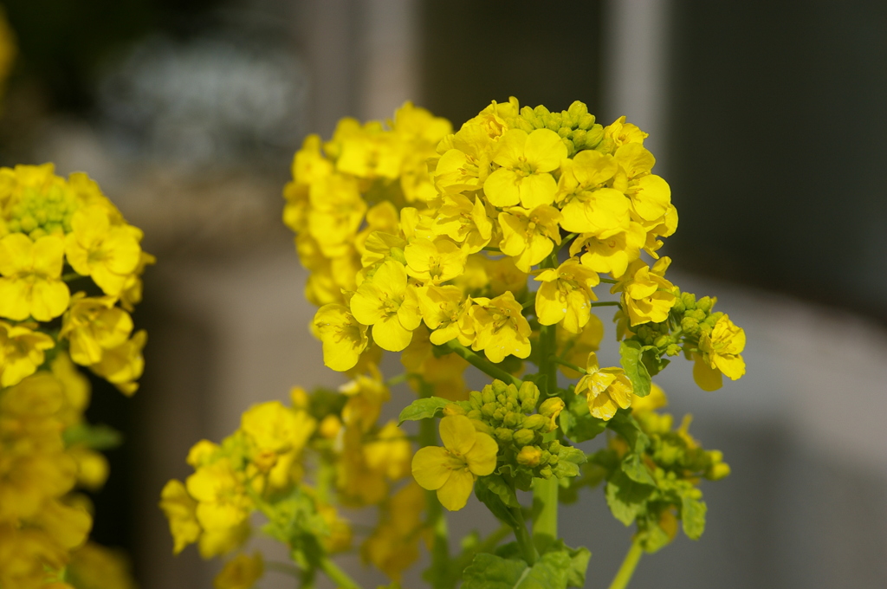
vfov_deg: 8.7
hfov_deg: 13.1
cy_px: 294
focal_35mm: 158
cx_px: 444
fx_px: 3876
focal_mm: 105
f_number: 5.6
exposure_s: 1/750
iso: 200
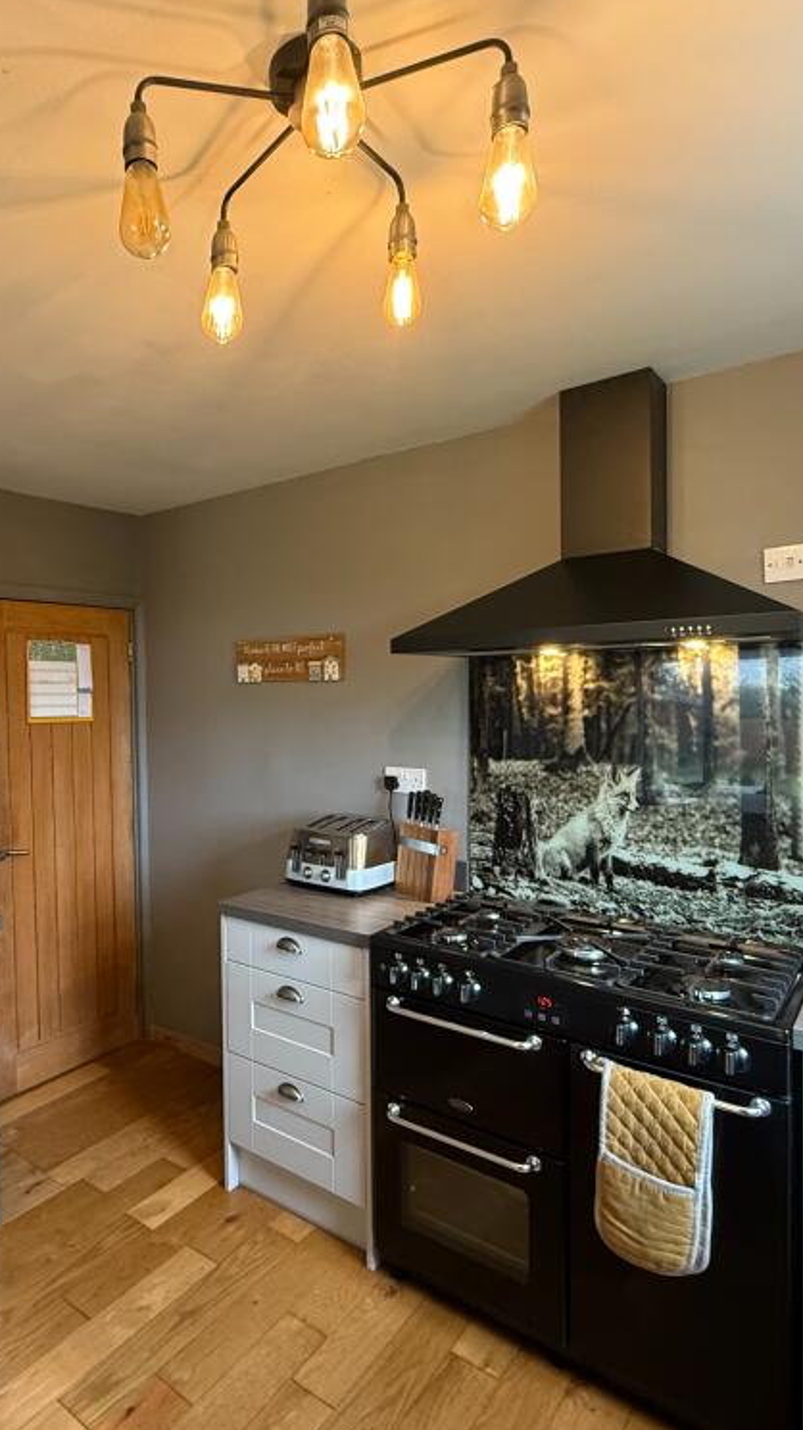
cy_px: 717
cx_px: 217
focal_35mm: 21
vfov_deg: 83.9
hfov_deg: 51.6
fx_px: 796
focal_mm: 2.22
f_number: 2.2
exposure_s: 1/50
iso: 320
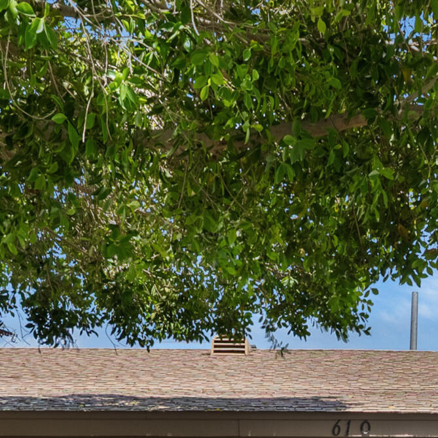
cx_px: 443
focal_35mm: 61
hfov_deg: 26.6
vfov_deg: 25.2
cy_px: 532
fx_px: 873
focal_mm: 16
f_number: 8
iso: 100
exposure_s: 1/30
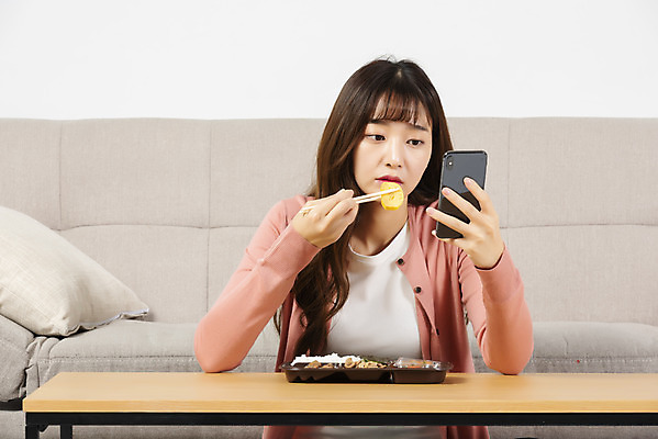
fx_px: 2926
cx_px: 329
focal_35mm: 160
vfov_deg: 8.6
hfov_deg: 12.8
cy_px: 220
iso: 100
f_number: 11
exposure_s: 1/125
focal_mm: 160
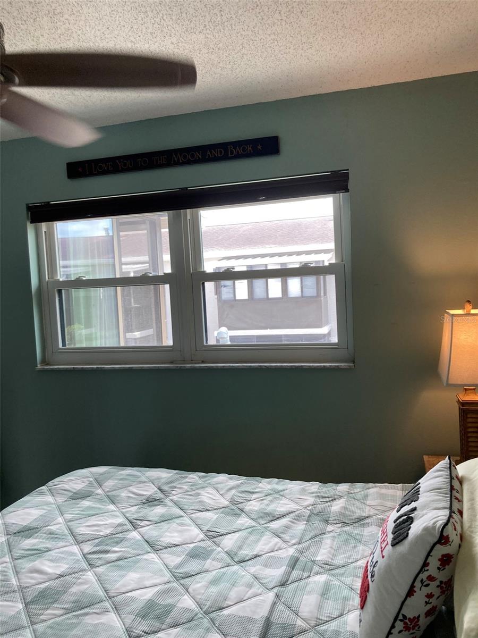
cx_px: 239
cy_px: 319
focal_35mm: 28
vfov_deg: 63.4
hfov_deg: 49.7
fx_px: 516
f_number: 1.8
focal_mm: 3.99
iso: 50
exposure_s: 1/120
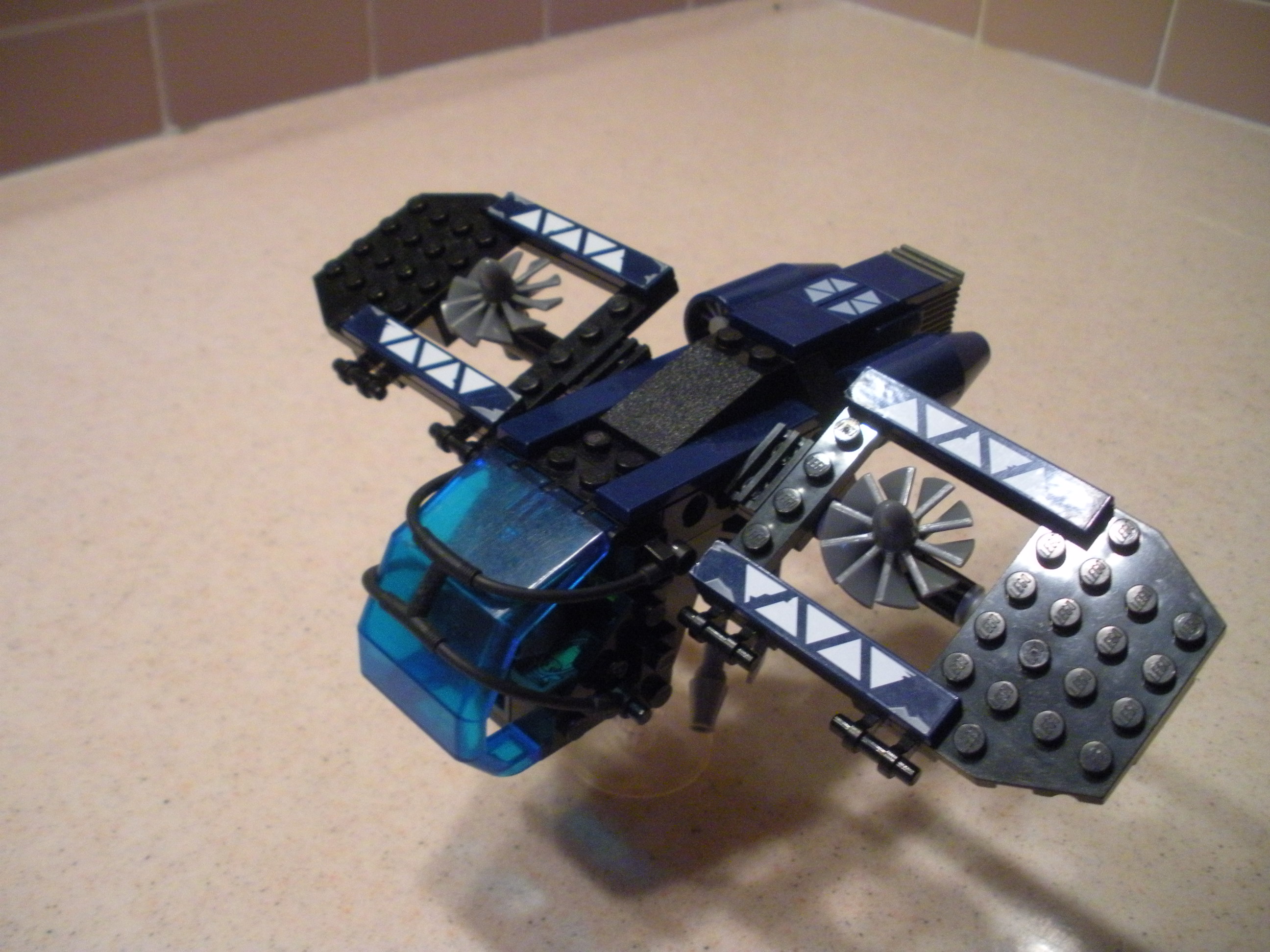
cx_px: 635
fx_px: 1321
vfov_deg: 39.7
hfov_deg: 51.4
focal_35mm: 36
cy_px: 476
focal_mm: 6.3
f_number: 3.5
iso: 400
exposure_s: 1/30.7
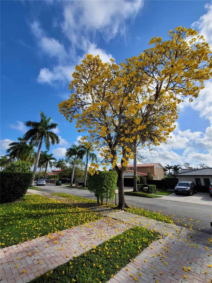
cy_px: 142
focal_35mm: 13
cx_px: 106
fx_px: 106
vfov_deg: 106.2
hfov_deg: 89.9
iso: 64
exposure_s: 1/2352
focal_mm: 2.2
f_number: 2.2
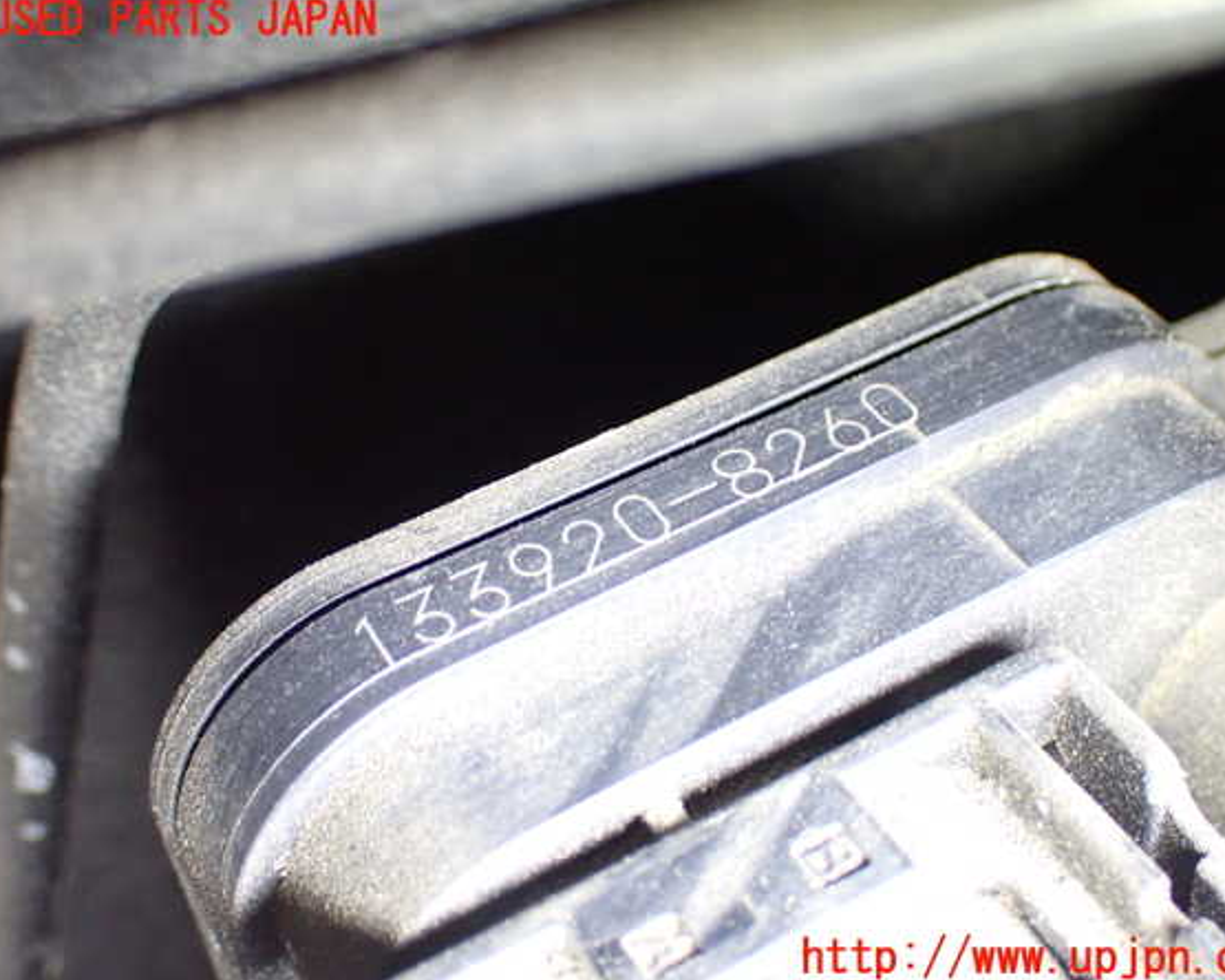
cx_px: 638
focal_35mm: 57
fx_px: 2067
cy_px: 490
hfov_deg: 33.0
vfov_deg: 26.7
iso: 1000
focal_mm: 9.65
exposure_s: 1/50
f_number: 3.3
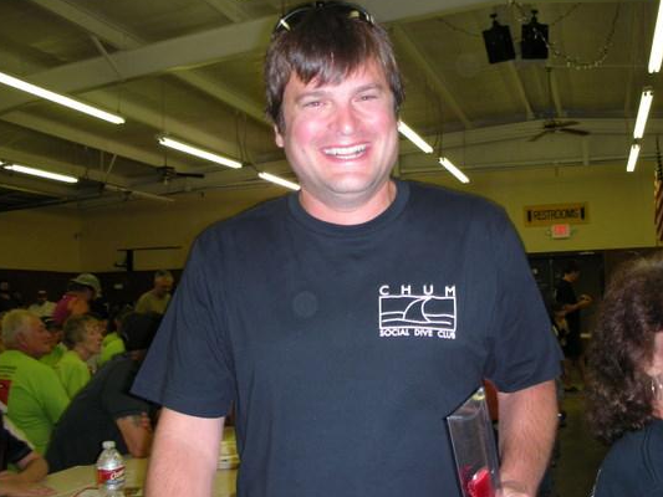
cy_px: 241
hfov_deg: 44.7
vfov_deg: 34.4
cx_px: 366
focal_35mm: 42
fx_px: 805
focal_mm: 5.8
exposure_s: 1/60
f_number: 2.8
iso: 104
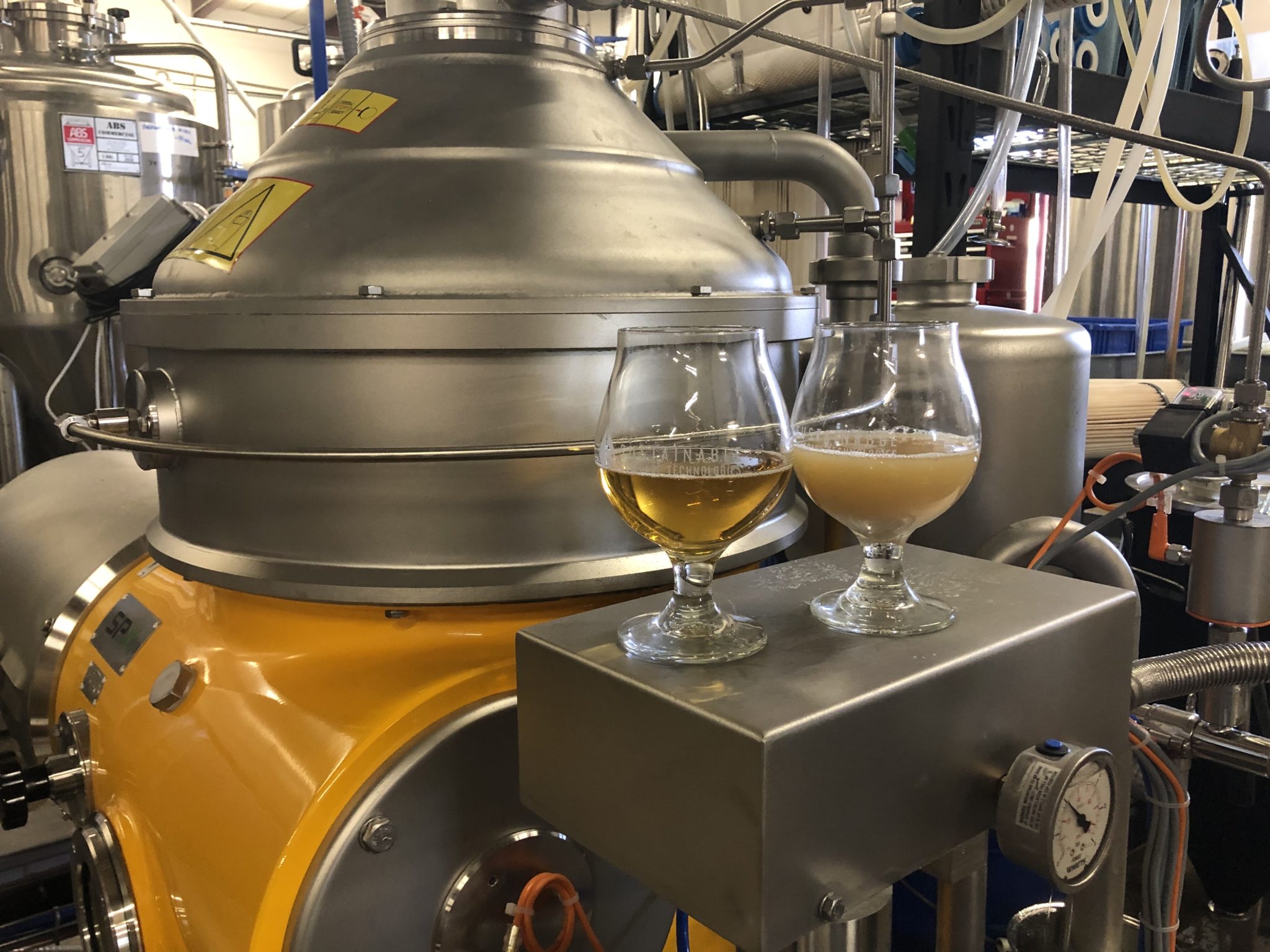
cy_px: 476
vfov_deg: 49.7
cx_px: 635
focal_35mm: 28
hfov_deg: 63.4
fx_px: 1027
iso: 80
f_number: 1.8
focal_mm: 3.99
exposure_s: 1/15
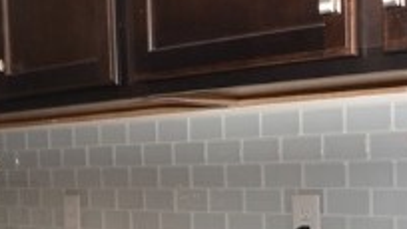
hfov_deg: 34.5
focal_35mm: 59
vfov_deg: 20.0
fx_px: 637
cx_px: 319
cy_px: 213
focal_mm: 10
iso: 200
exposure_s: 1/60
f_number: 5
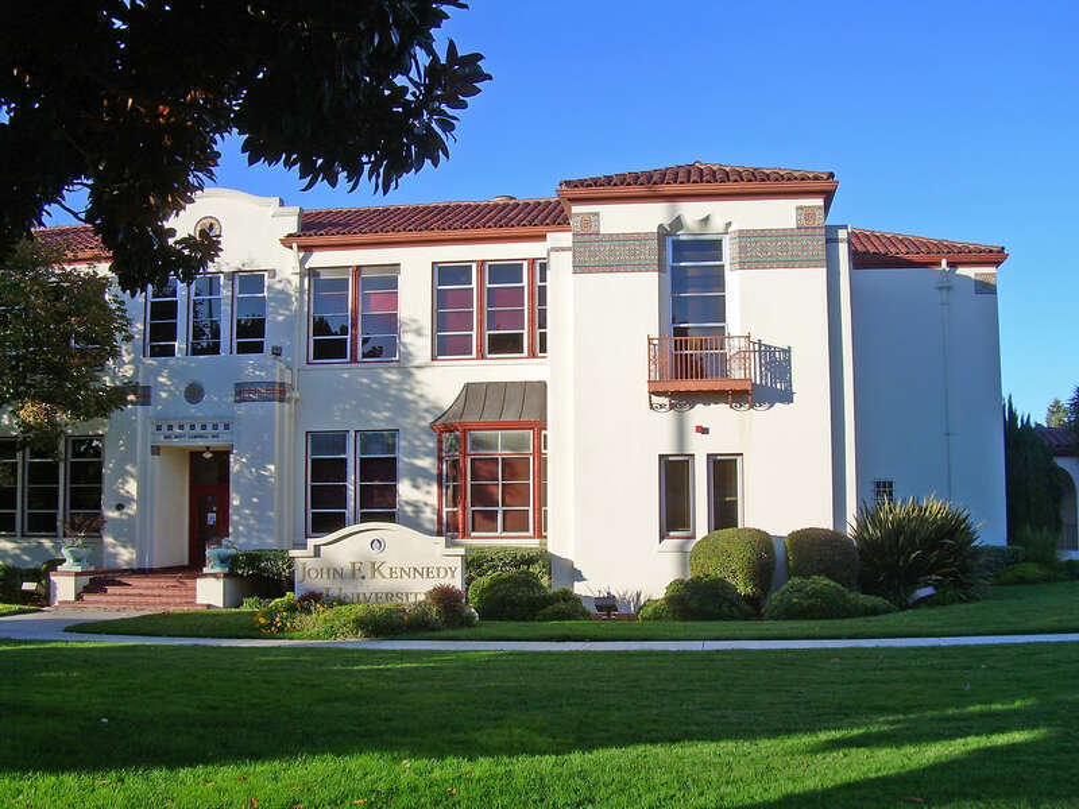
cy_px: 404
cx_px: 540
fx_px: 1184
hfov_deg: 49.0
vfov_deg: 37.7
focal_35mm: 38
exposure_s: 1/297
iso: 50
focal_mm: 6.3
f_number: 4.6
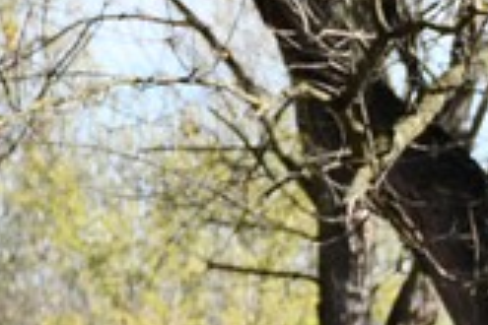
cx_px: 1133
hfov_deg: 2.8
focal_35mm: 743
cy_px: 776
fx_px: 10071
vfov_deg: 1.8
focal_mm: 80
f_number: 5.6
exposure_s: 1/500
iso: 280
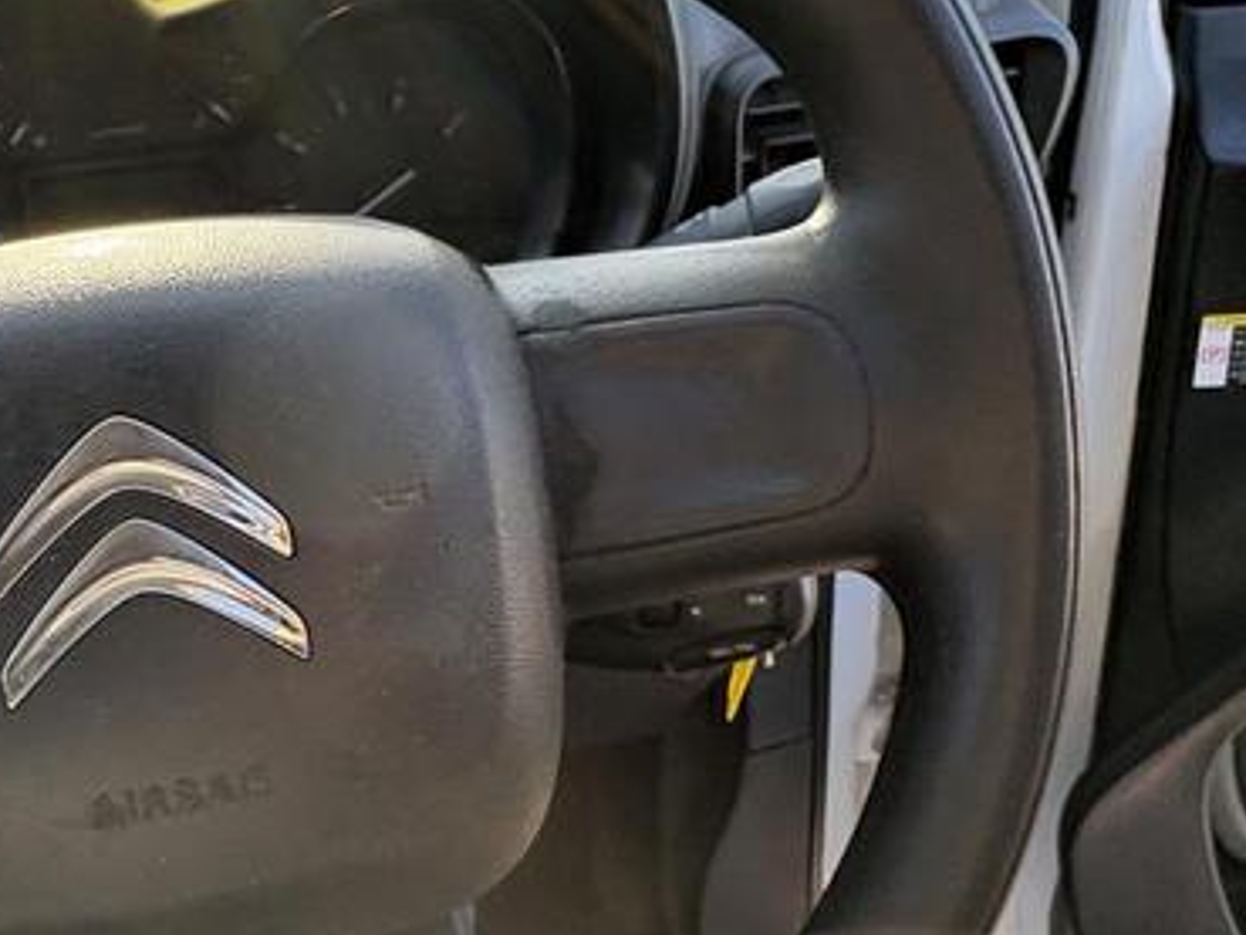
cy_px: 560
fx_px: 1224
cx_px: 382
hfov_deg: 52.5
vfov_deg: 41.6
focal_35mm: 34
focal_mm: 2.22
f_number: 2.2
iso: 160
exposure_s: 1/99
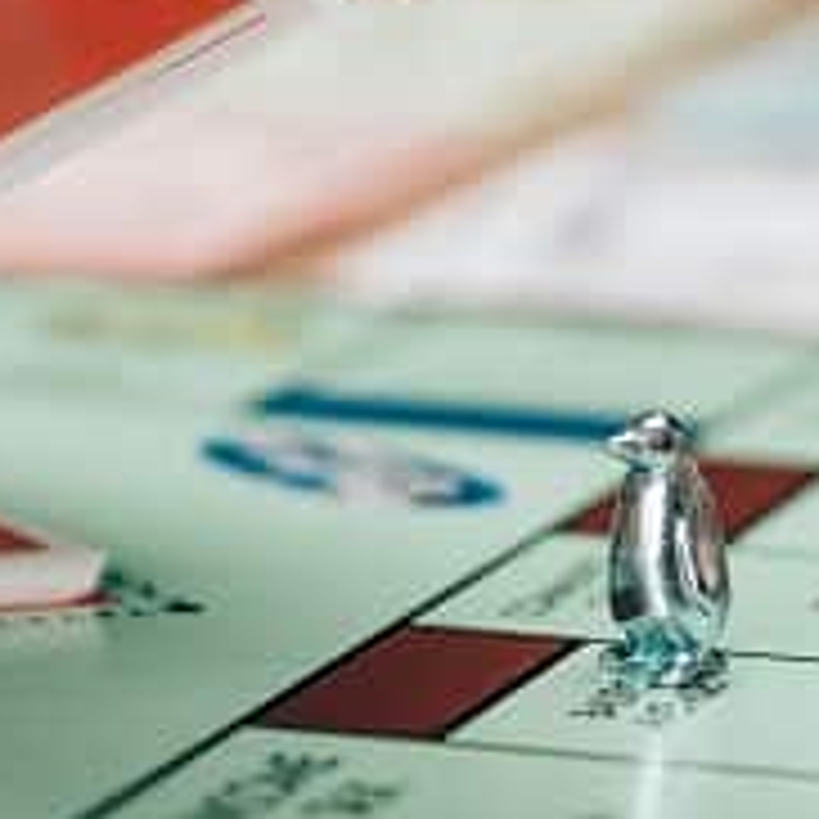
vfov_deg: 6.0
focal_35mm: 294
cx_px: 104
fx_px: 7870
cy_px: 364
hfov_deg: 5.9
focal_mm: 105
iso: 100
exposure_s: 1/200
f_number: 5
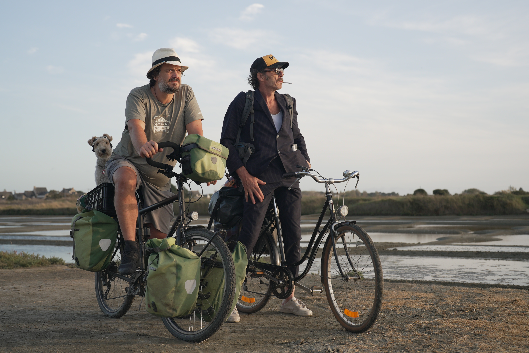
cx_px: 264
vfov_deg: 27.0
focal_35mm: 50
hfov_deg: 39.6
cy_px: 176
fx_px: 735
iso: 200
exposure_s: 1/50
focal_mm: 50
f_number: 4
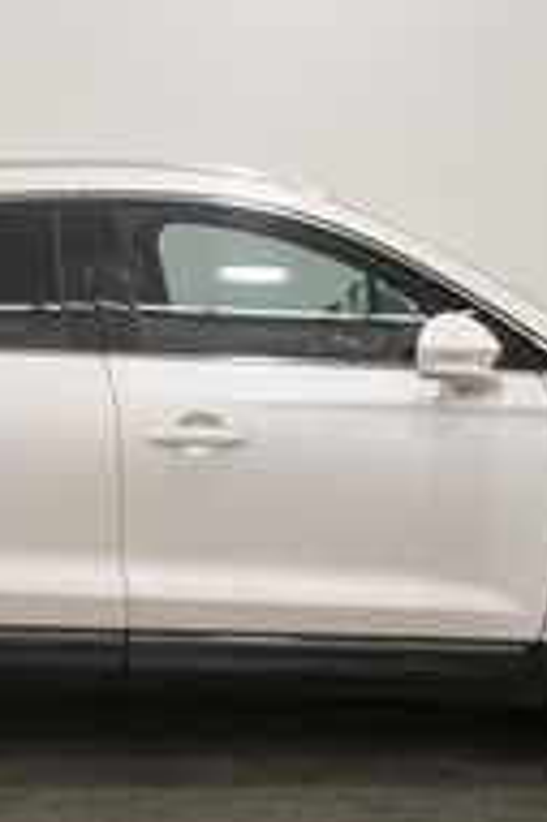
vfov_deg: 31.8
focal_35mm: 63
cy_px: 497
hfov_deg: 21.5
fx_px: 1438
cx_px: 198
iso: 800
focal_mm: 20
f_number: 5.6
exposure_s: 1/200
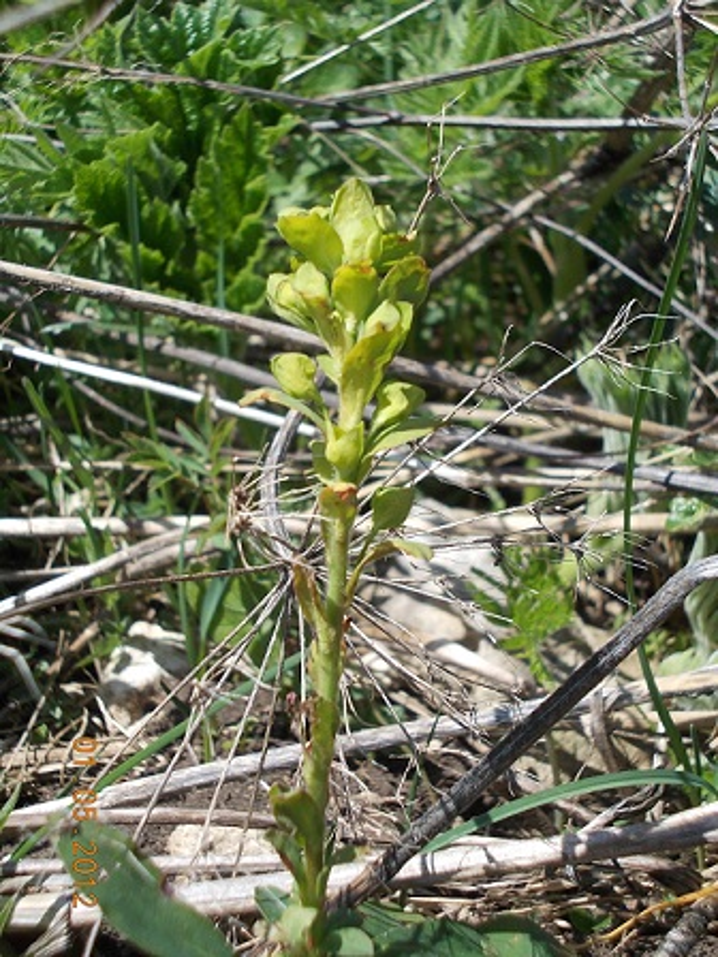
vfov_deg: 32.2
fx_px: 1659
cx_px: 359
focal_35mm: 60
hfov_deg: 24.4
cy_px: 478
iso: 80
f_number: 8
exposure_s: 1/125
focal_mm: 8.5
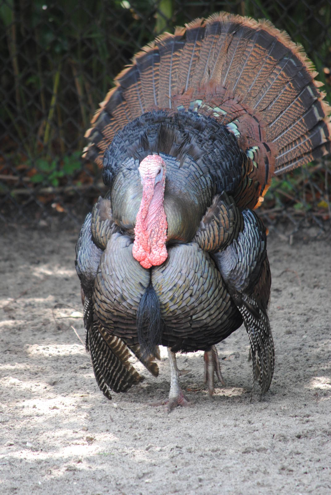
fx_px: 6188
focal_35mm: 450
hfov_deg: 3.1
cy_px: 248
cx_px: 166
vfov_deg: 4.6
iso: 400
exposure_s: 1/80
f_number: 5.6
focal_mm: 300
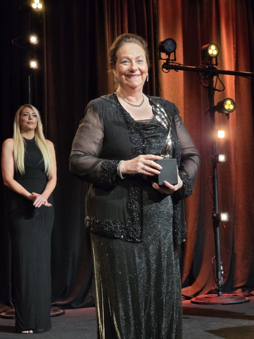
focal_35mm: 69
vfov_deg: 28.2
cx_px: 127
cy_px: 170
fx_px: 675
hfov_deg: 21.3
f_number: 2.4
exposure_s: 1/30
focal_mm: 7.9
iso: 500
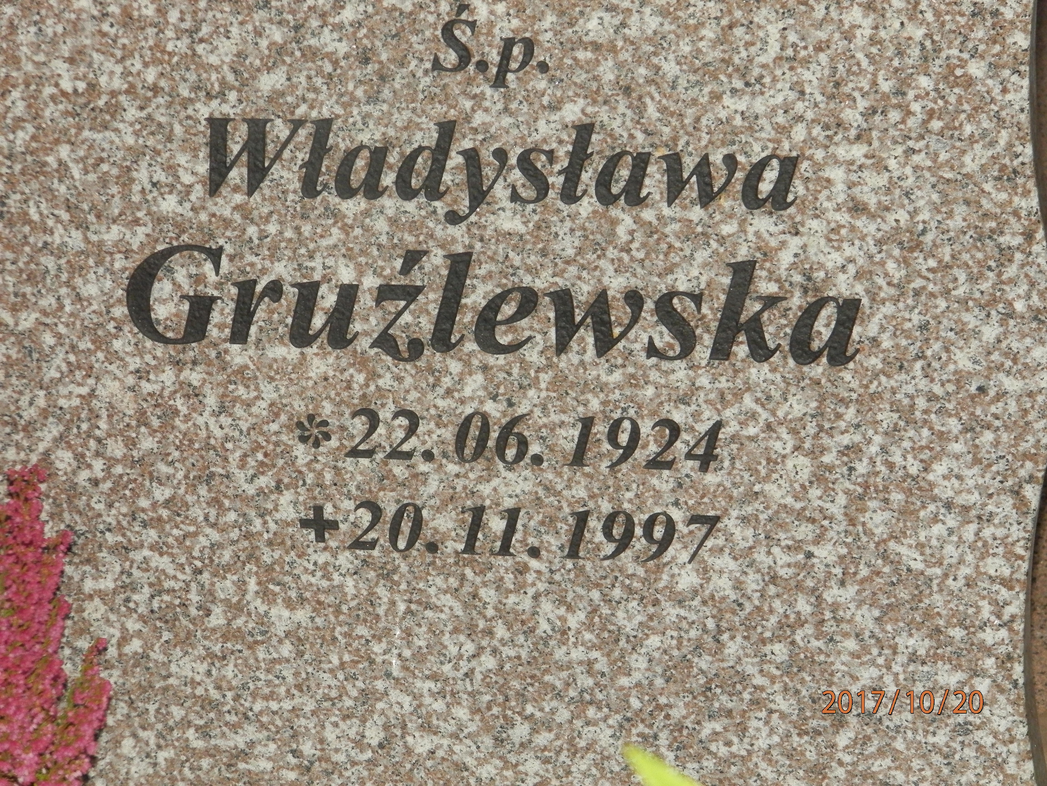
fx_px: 3992
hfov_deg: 14.9
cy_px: 393
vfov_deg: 11.2
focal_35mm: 132
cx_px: 524
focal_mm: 23.6
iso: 320
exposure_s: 1/160
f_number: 4.7
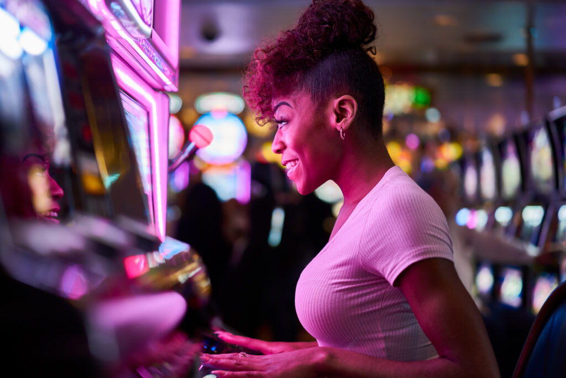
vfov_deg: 24.6
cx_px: 283
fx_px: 865
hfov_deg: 36.2
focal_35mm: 55
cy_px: 189
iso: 320
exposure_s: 1/160
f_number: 1.8
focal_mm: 55
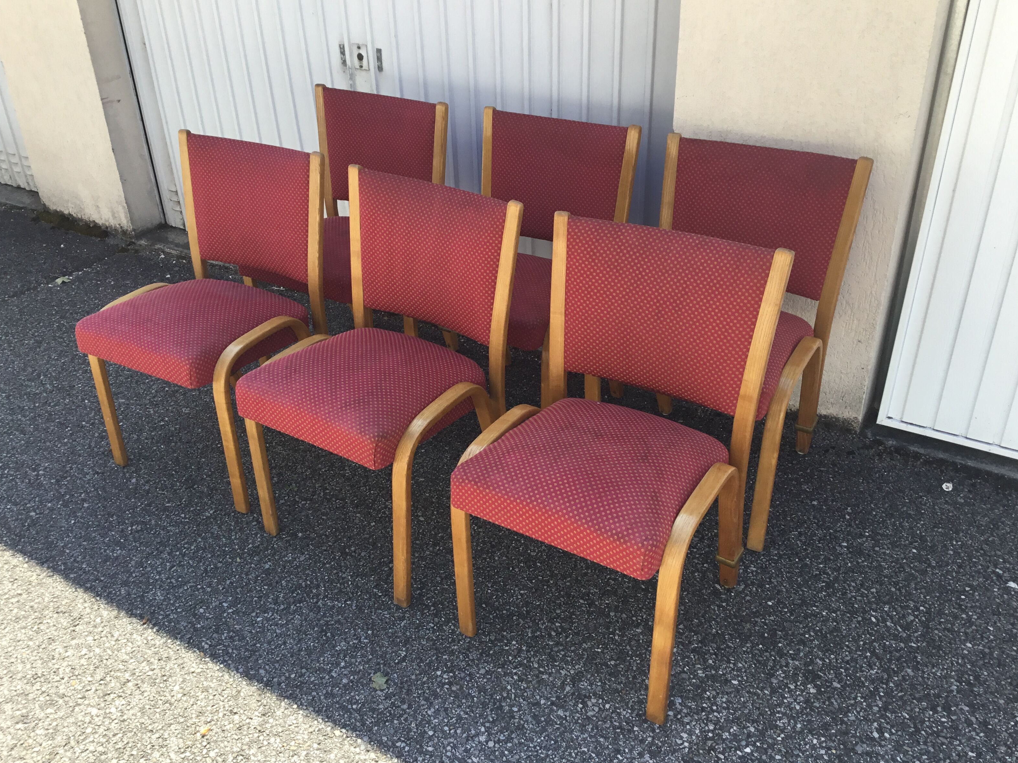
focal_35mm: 32
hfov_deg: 56.8
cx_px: 506
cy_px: 378
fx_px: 941
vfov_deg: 44.2
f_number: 2.4
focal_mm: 3.3
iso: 25
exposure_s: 1/353
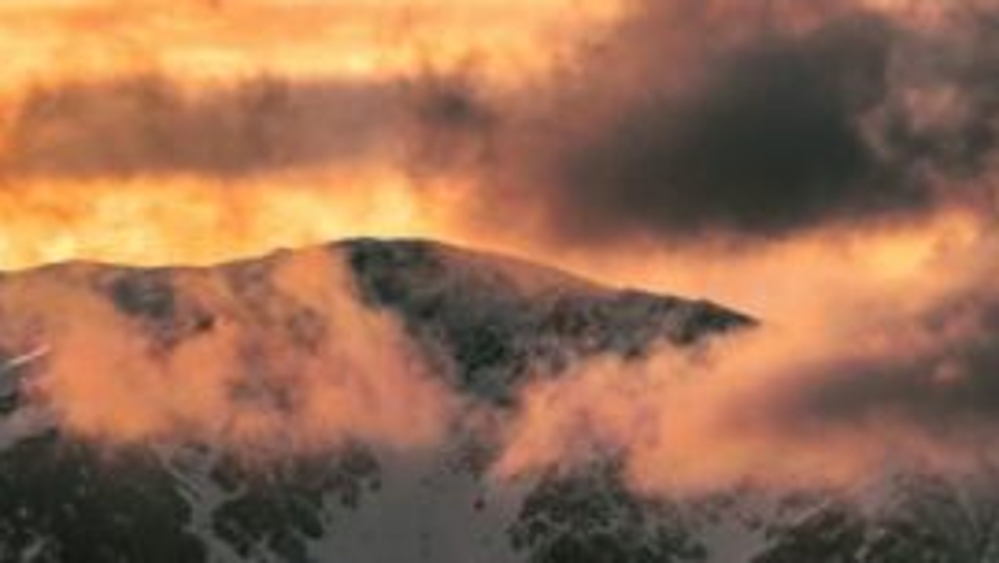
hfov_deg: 3.6
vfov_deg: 2.0
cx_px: 411
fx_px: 15791
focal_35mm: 596
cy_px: 385
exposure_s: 1/1000
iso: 100
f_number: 4
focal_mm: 200
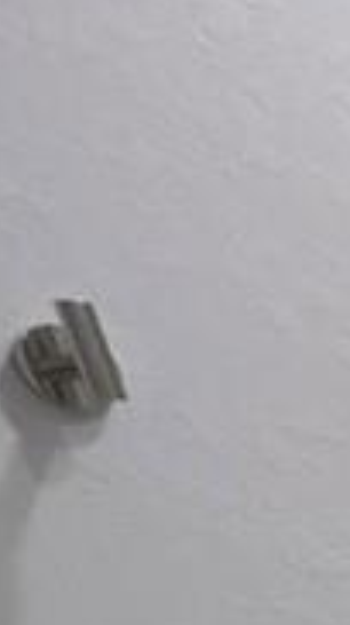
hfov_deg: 4.8
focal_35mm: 134
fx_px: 2217
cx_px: 2278
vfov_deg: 12.4
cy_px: 1525
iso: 160
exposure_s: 1/120
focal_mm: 2.22
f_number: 2.2
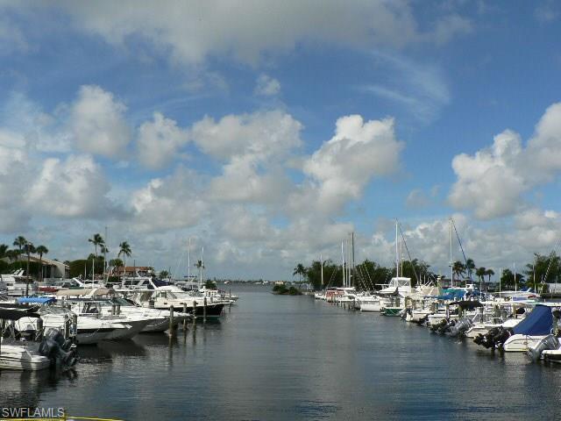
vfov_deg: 39.7
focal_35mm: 36
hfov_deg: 51.4
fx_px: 583
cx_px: 280
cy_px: 210
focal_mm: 6
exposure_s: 1/640
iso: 80
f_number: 5.6
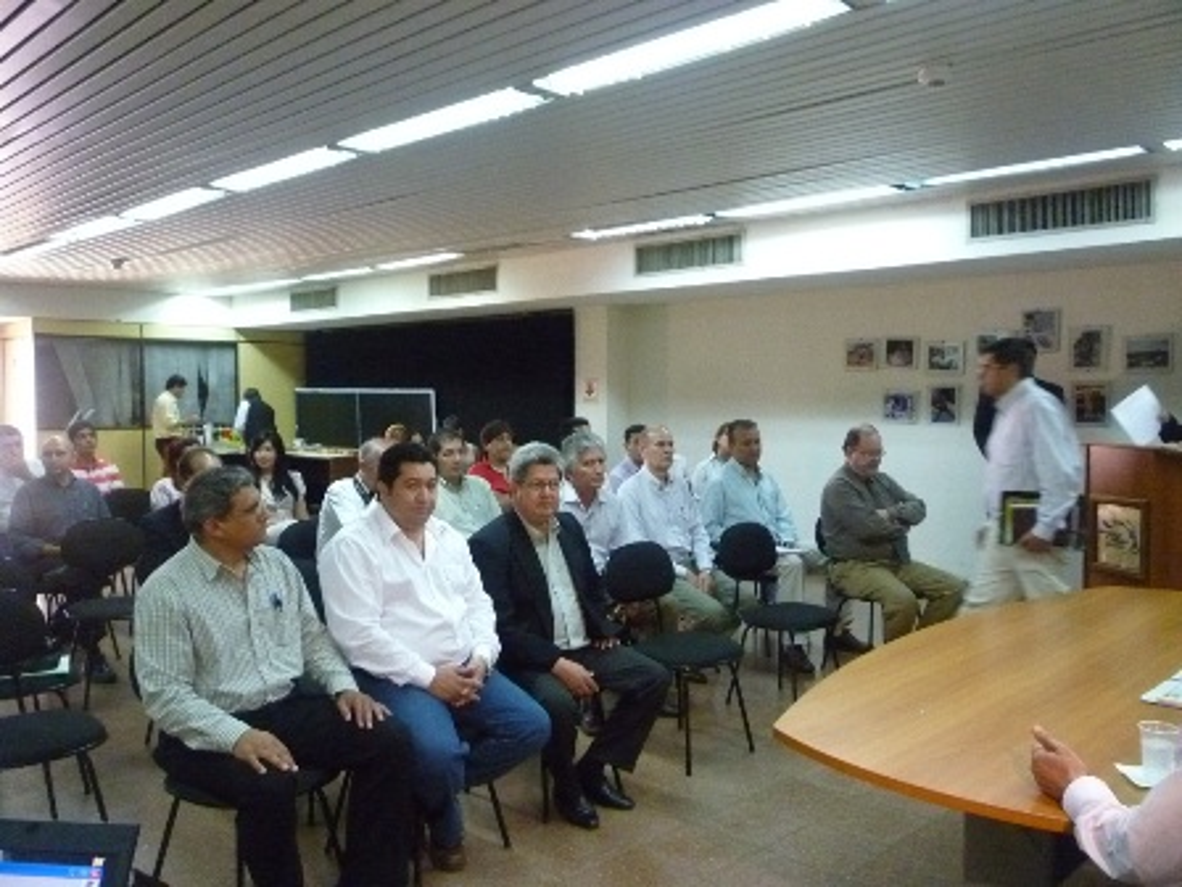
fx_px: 990
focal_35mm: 29
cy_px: 444
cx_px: 591
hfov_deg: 61.7
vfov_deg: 48.2
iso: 800
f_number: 3.3
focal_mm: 5.2
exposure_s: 1/30
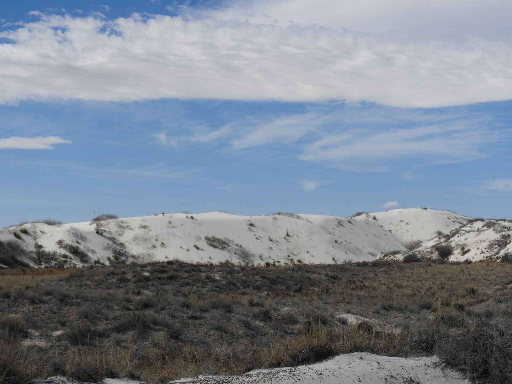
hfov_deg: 32.2
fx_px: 887
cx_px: 256
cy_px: 192
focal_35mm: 60
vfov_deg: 24.4
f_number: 4.8
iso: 100
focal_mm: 10.7
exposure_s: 1/1600
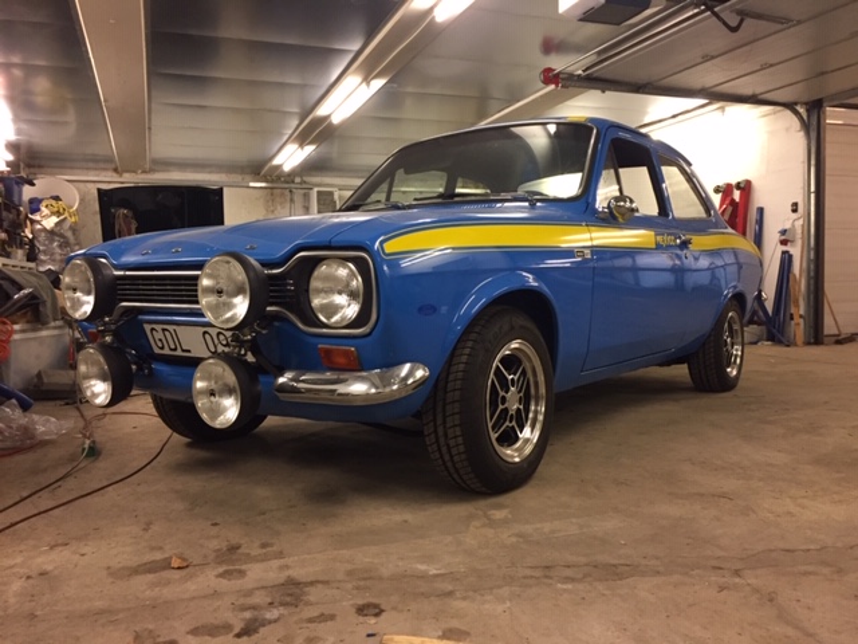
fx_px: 719
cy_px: 322
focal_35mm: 29
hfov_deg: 61.7
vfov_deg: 48.2
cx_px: 429
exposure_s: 1/33
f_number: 2.2
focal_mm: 4.15
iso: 200
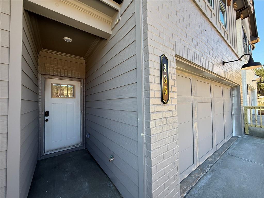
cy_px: 99
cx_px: 132
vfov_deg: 85.7
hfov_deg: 102.1
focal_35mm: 14
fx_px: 107
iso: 50
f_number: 2.2
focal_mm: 2.22
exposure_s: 1/220
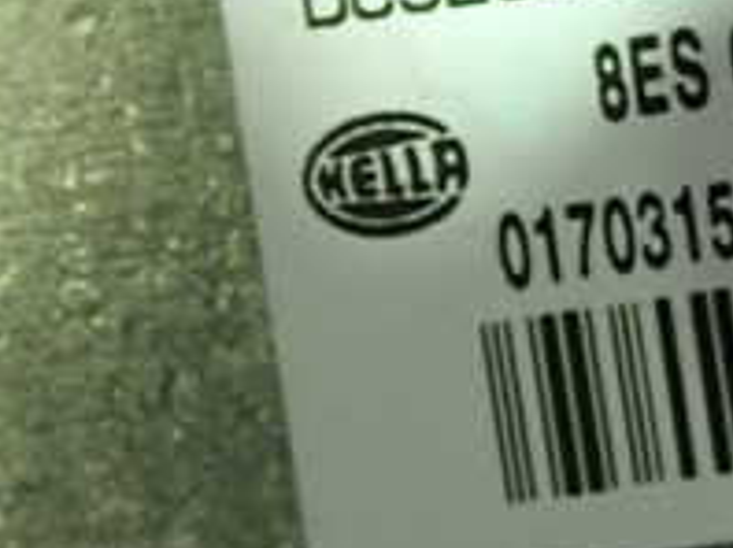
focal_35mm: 97
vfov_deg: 14.8
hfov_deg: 19.5
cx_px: 781
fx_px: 2052
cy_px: -78
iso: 320
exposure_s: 1/30
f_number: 2.4
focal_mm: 5.79
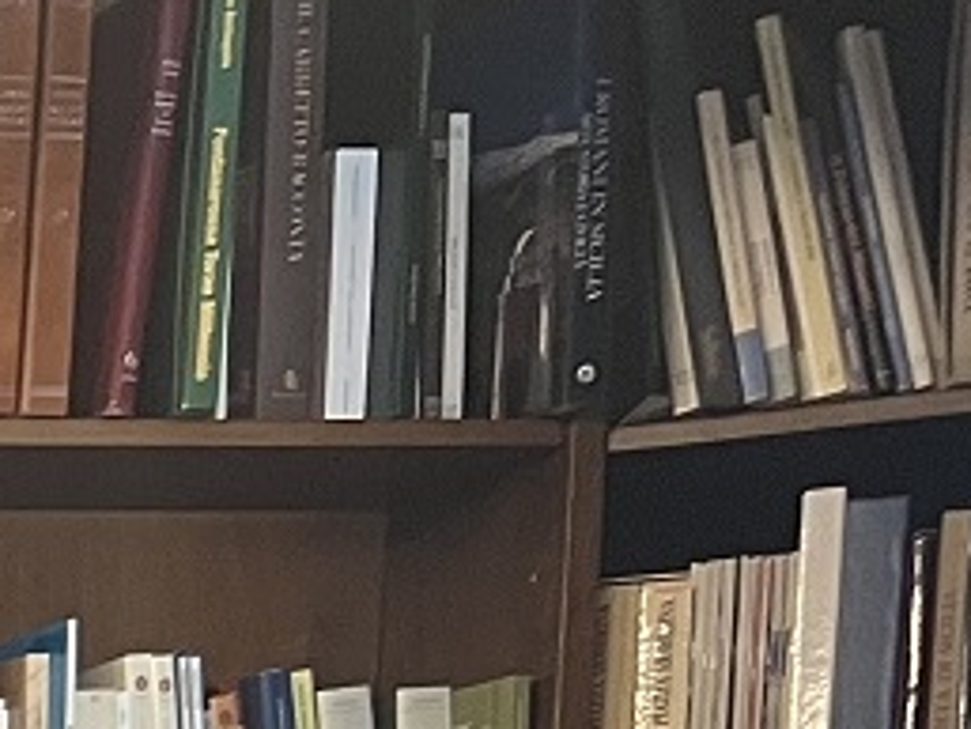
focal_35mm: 163
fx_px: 4574
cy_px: 2108
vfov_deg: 8.0
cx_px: -1997
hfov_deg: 9.4
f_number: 1.5
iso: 100
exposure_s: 1/50
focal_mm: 5.7
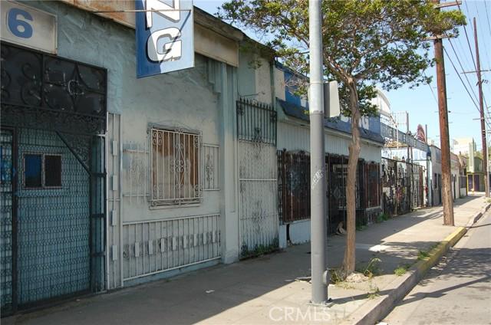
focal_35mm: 33
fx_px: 449
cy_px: 162
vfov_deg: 39.8
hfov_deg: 57.3
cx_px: 246
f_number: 7.1
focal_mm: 22
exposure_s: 1/200
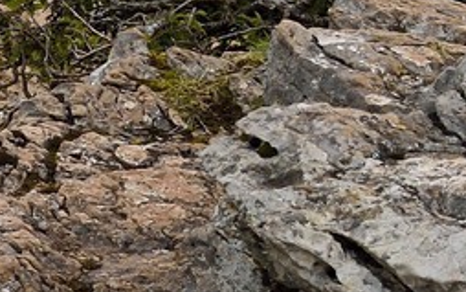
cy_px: -24
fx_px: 1957
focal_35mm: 154
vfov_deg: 8.5
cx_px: -822
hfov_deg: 10.6
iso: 200
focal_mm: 24
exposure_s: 1/250
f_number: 10
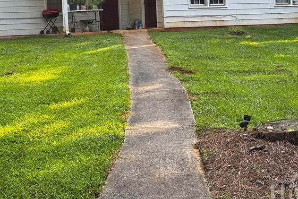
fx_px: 671
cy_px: 48
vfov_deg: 16.8
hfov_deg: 24.9
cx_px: 94
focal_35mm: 81
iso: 64
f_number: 1.78
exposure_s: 1/241
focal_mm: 6.76
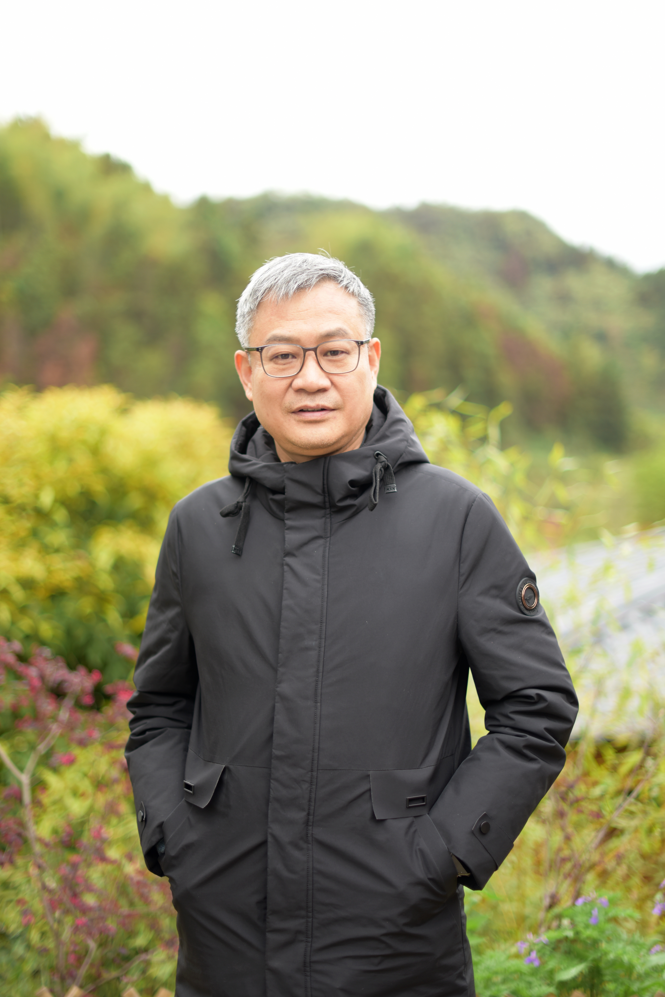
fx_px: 1523
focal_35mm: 55
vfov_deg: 36.2
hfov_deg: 24.6
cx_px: 308
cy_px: 525
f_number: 1.4
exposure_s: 1/400
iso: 100
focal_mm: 50
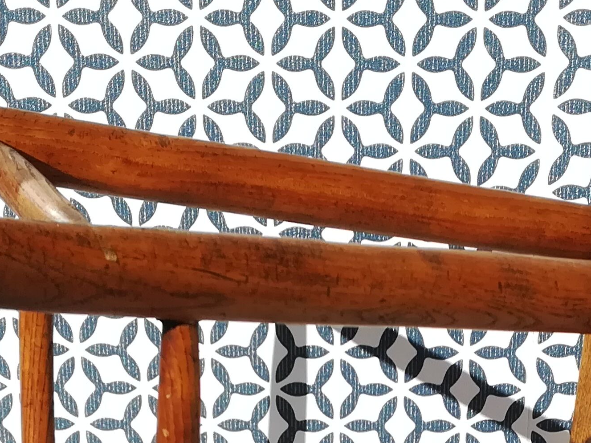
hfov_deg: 21.5
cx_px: 339
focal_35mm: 91
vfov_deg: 15.7
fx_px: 1554
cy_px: 526
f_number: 2.2
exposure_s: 1/1114
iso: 50
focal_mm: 3.83
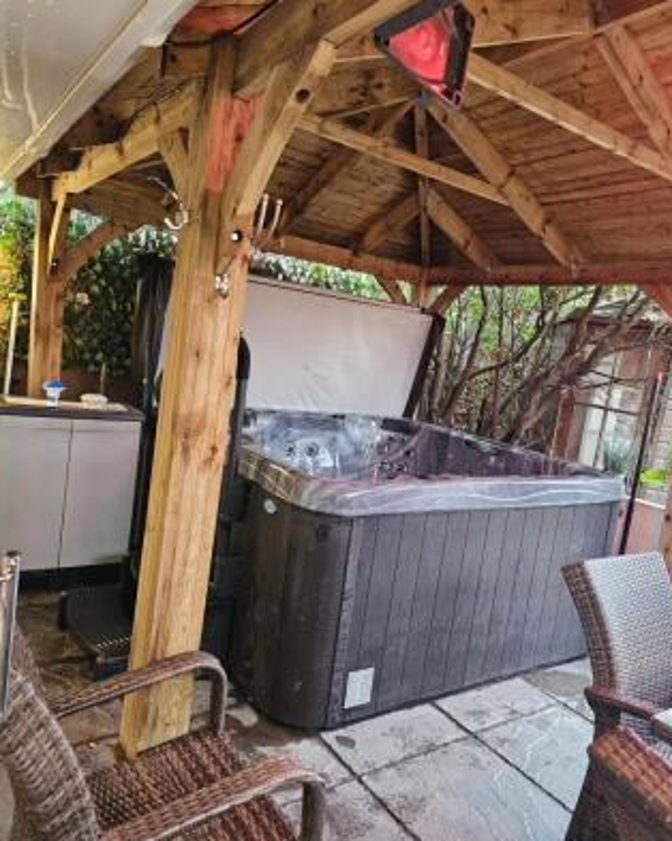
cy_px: 416
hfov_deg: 56.7
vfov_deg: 68.1
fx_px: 622
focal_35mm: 25
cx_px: 345
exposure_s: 1/33.3
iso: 500
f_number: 1.7
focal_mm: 6.3
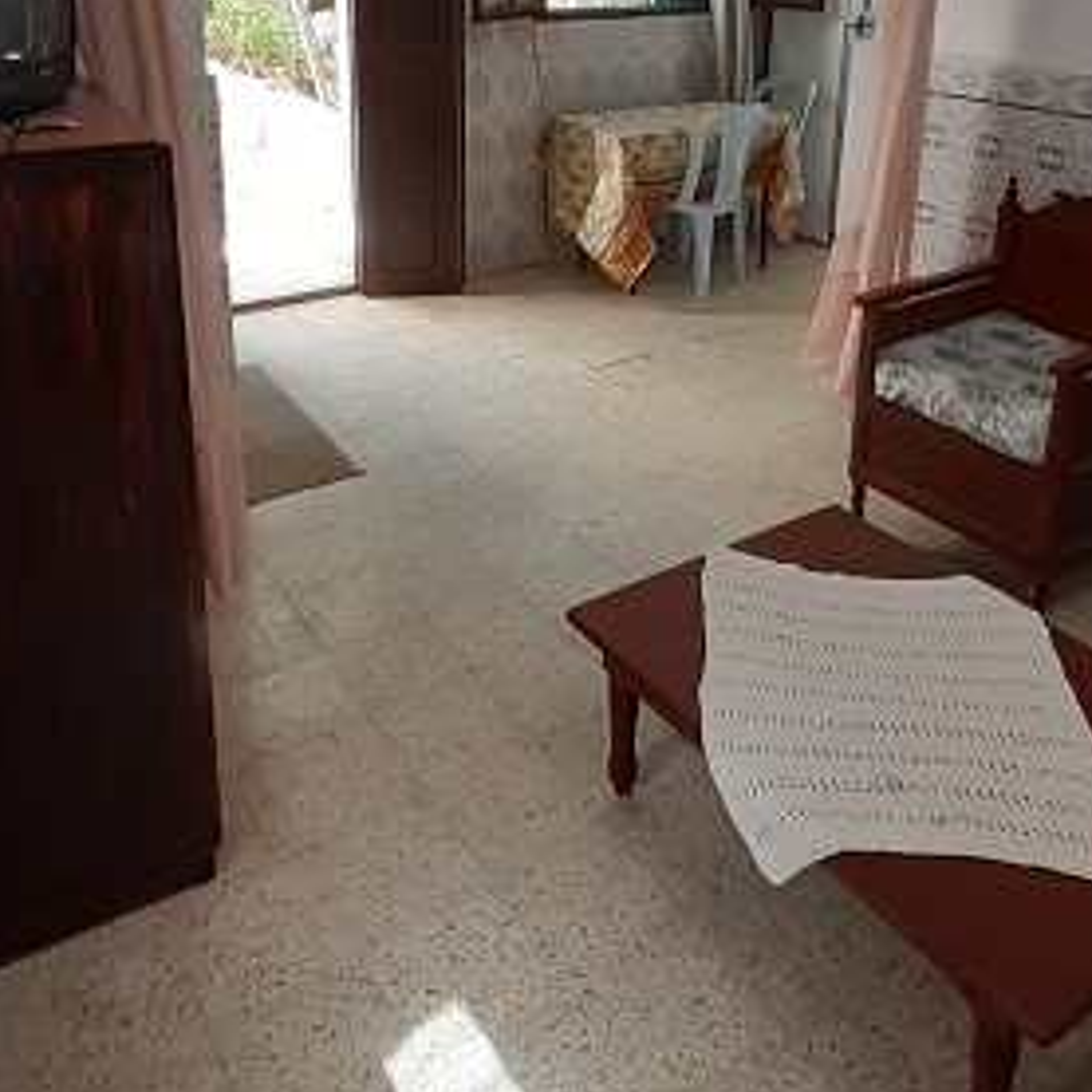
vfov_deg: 52.2
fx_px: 1035
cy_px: 225
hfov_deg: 55.6
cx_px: 550
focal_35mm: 29
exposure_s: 1/50
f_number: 2.2
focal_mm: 1.13
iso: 64
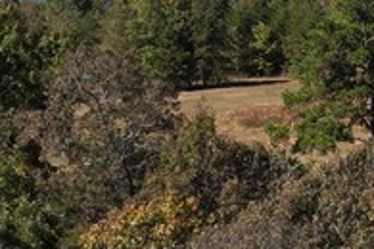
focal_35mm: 131
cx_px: 267
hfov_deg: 15.6
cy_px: -78
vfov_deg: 10.2
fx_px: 1361
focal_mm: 12.29
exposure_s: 1/400
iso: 110
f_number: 2.8
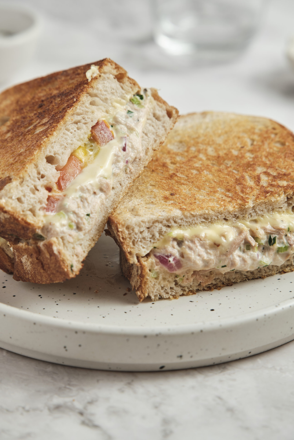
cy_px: 220
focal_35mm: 105
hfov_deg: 13.0
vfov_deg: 19.5
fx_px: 1286
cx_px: 147
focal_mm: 70
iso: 160
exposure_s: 1/250
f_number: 5.6
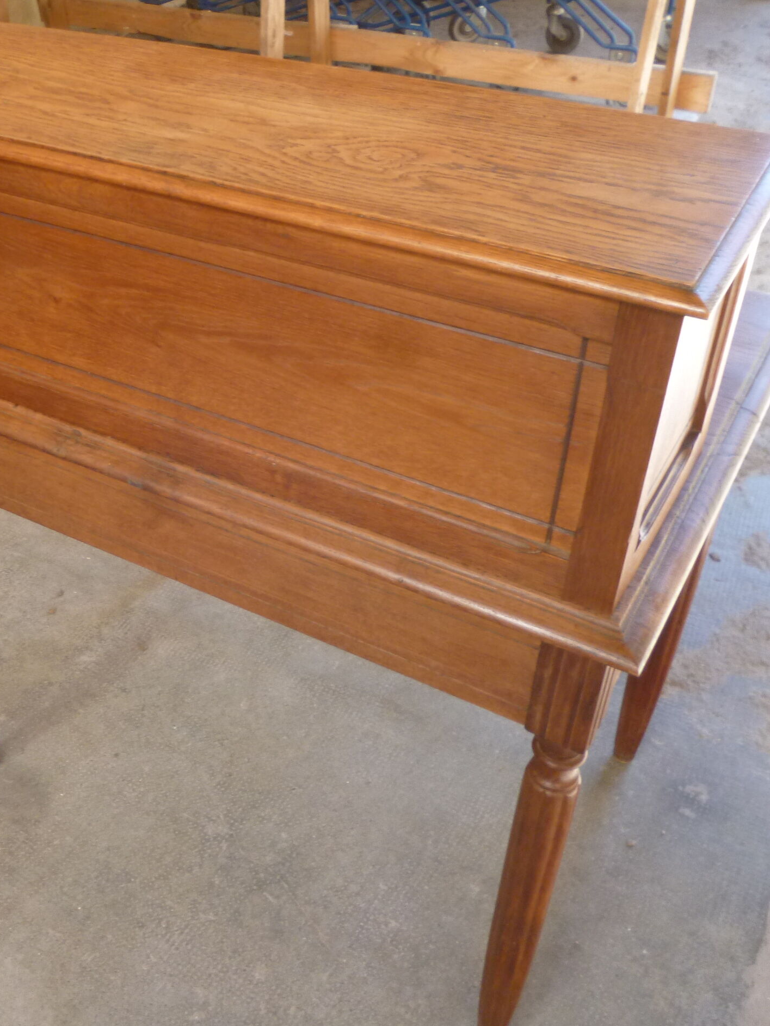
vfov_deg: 49.0
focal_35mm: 38
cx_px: 152
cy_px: 521
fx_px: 1127
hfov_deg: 36.4
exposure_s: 1/60
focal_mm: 5
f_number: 3.1
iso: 160
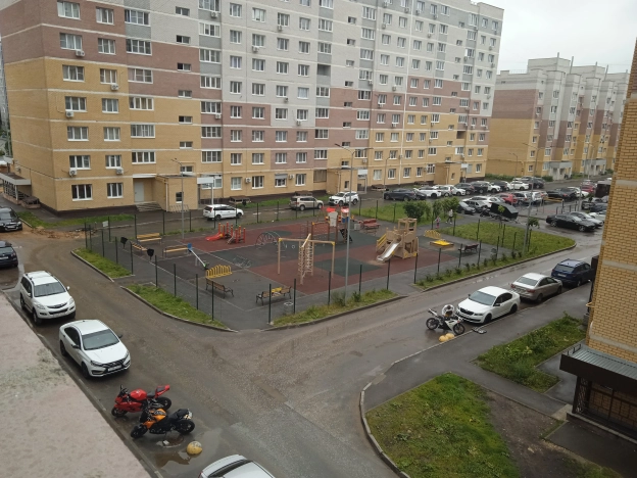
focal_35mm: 28
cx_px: 318
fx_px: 515
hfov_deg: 63.4
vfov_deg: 49.7
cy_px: 239
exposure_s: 1/129
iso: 111
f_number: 2.2
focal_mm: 3.43
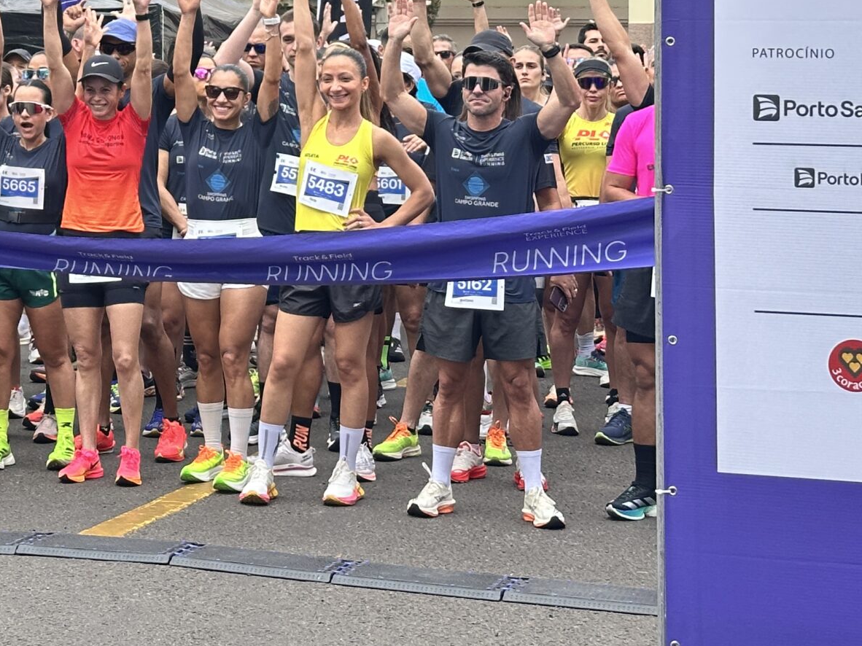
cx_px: 10
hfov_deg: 18.4
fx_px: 2589
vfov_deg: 13.9
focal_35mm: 104
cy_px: -50
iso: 64
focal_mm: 6.86
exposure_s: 1/296
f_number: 1.78
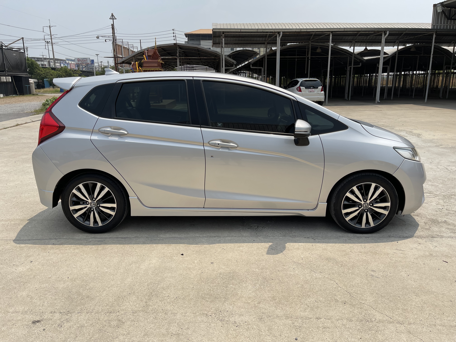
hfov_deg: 67.3
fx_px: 343
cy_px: 171
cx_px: 228
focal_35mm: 26
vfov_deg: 53.1
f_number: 1.6
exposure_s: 1/4717
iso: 32
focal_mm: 5.1
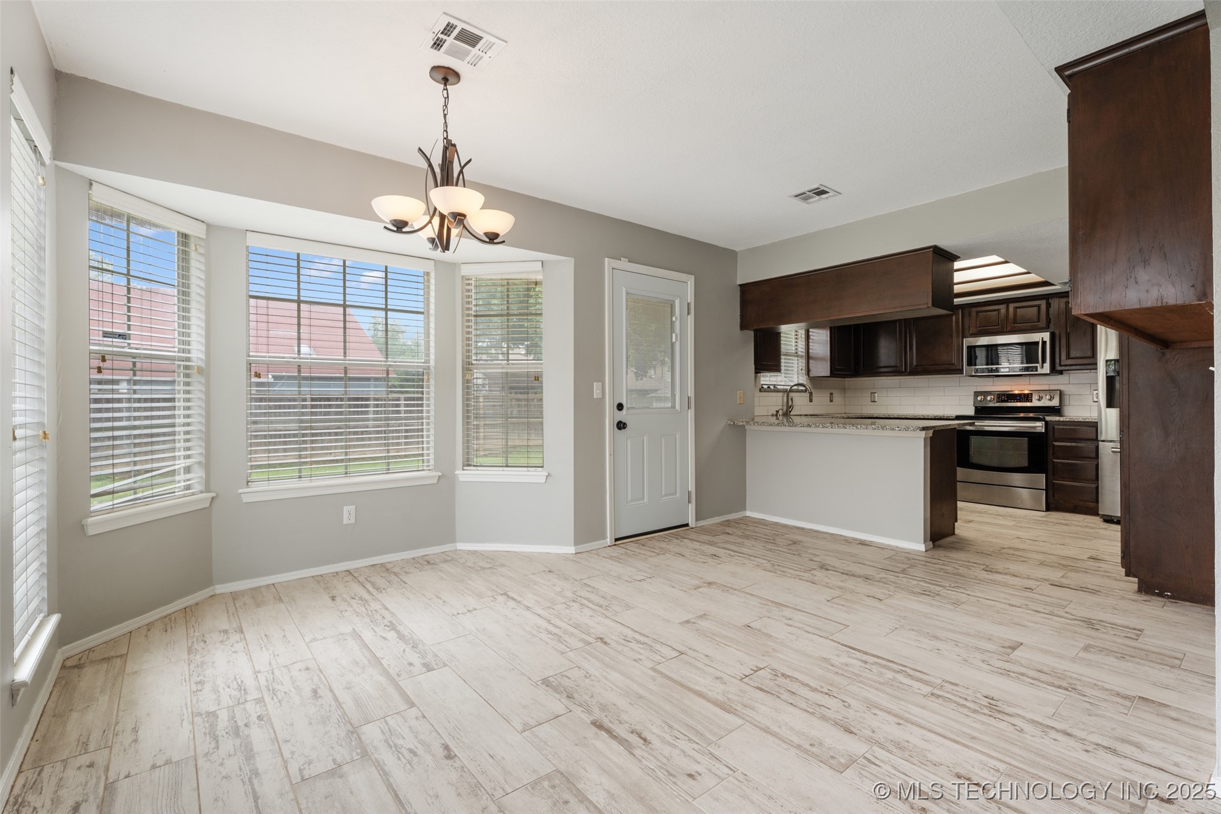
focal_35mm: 16
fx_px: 543
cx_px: 610
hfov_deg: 96.7
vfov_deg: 73.7
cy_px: 407
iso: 250
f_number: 9
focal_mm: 16
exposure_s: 1/10
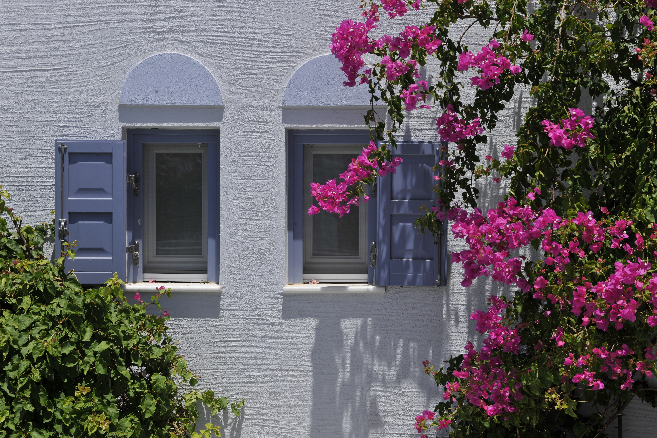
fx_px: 1277
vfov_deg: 19.5
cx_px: 328
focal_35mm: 70
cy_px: 219
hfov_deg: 28.8
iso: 100
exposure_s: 1/200
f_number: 11
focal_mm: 70
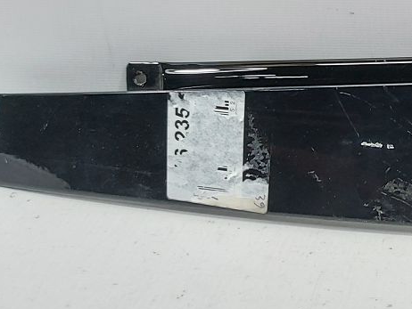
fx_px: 857
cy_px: 107
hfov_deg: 22.9
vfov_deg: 20.4
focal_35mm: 72
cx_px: 587
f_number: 1.8
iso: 100
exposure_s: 1/50
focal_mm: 5.23
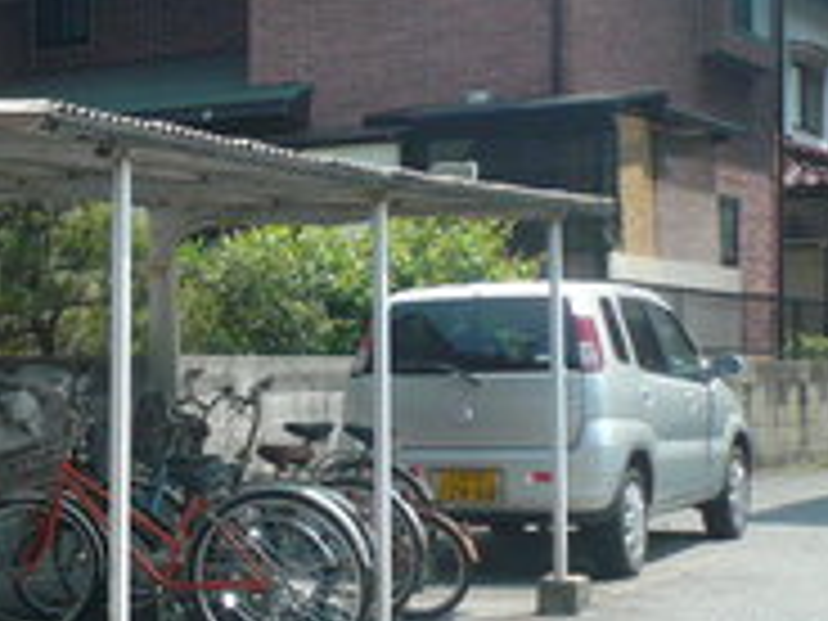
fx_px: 2033
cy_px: 436
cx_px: -405
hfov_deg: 20.0
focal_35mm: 85
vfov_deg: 17.3
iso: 125
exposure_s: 1/125
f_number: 8
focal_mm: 4.6
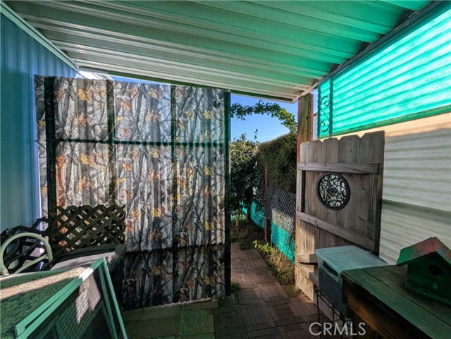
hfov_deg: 110.5
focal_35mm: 12
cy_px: 170
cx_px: 226
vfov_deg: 94.6
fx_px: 156
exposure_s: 1/1773
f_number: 1.7
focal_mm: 2.02
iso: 48
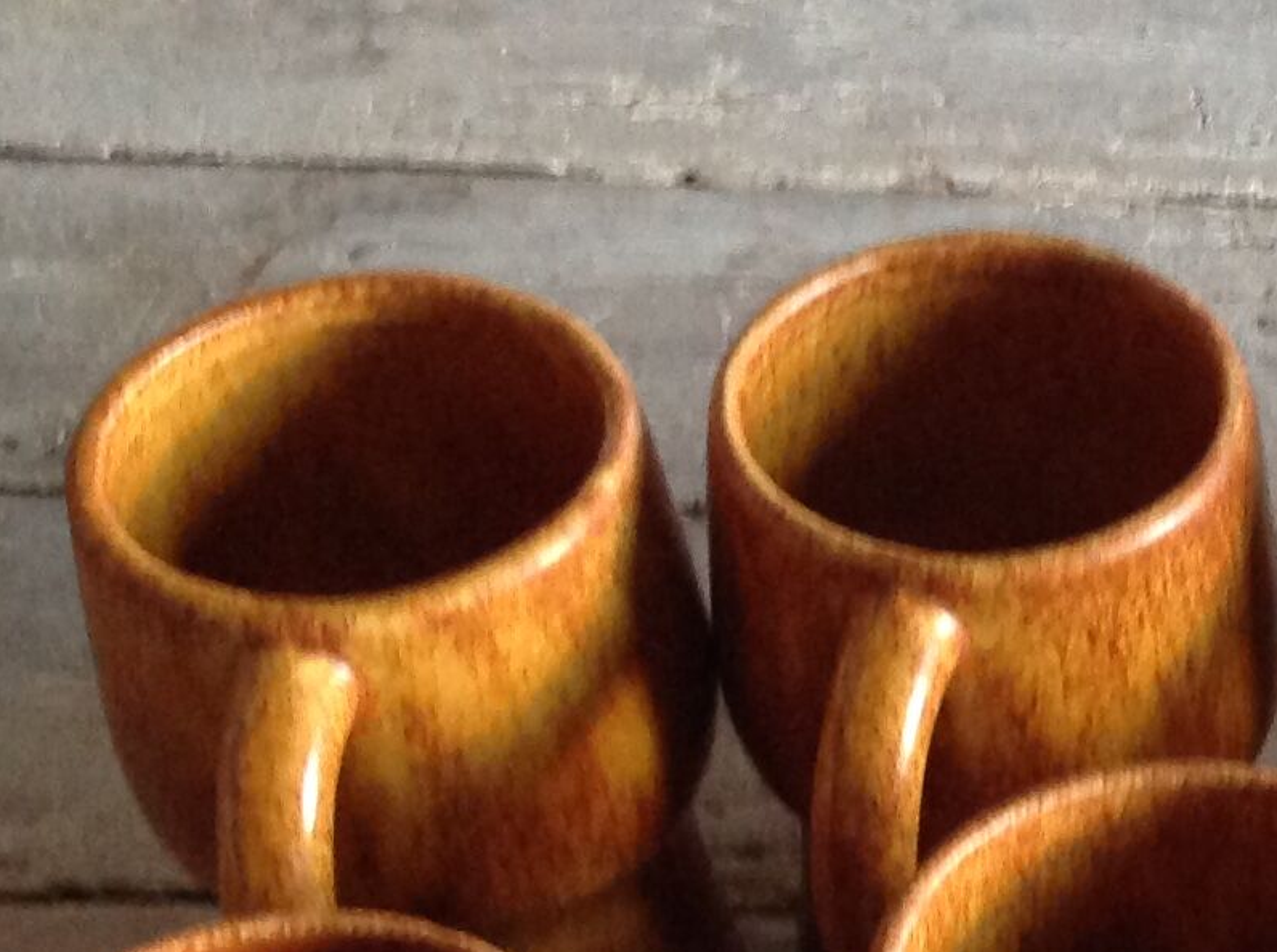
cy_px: 806
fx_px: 4198
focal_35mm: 114
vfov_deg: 12.9
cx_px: 1818
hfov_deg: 16.1
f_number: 2.4
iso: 200
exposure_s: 1/15
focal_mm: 4.28
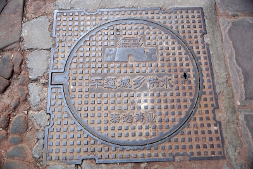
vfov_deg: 34.2
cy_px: 84
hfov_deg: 49.5
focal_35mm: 39
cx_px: 126
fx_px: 274
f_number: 4
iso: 100
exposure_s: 1/60
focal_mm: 26
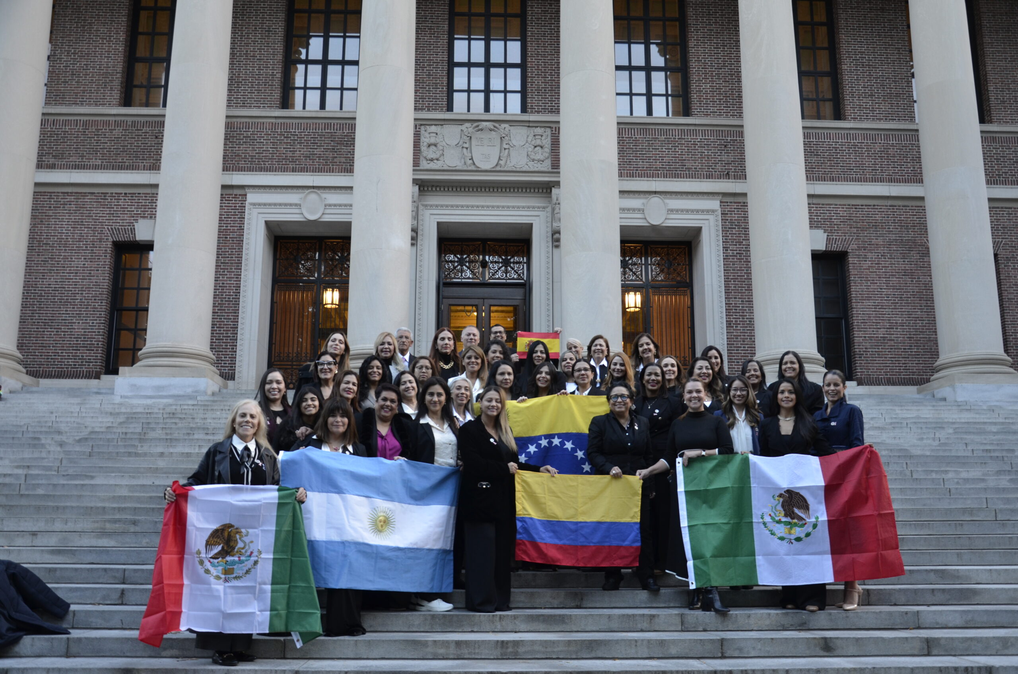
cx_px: 509
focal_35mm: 33
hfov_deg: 57.3
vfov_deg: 39.8
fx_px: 931
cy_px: 337
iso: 450
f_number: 4
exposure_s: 1/60
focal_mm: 22
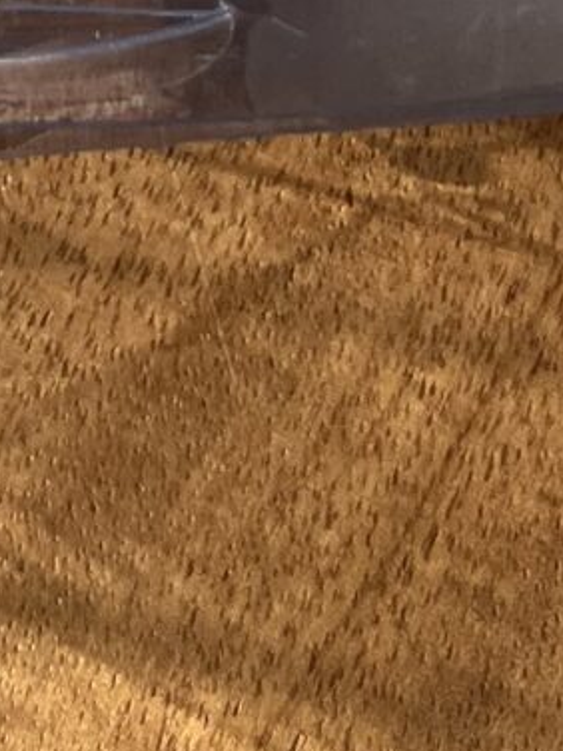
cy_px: -1472
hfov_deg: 8.3
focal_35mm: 177
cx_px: -42
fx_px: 3838
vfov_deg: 9.1
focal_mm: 5.1
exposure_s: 1/906
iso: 50
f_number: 1.6
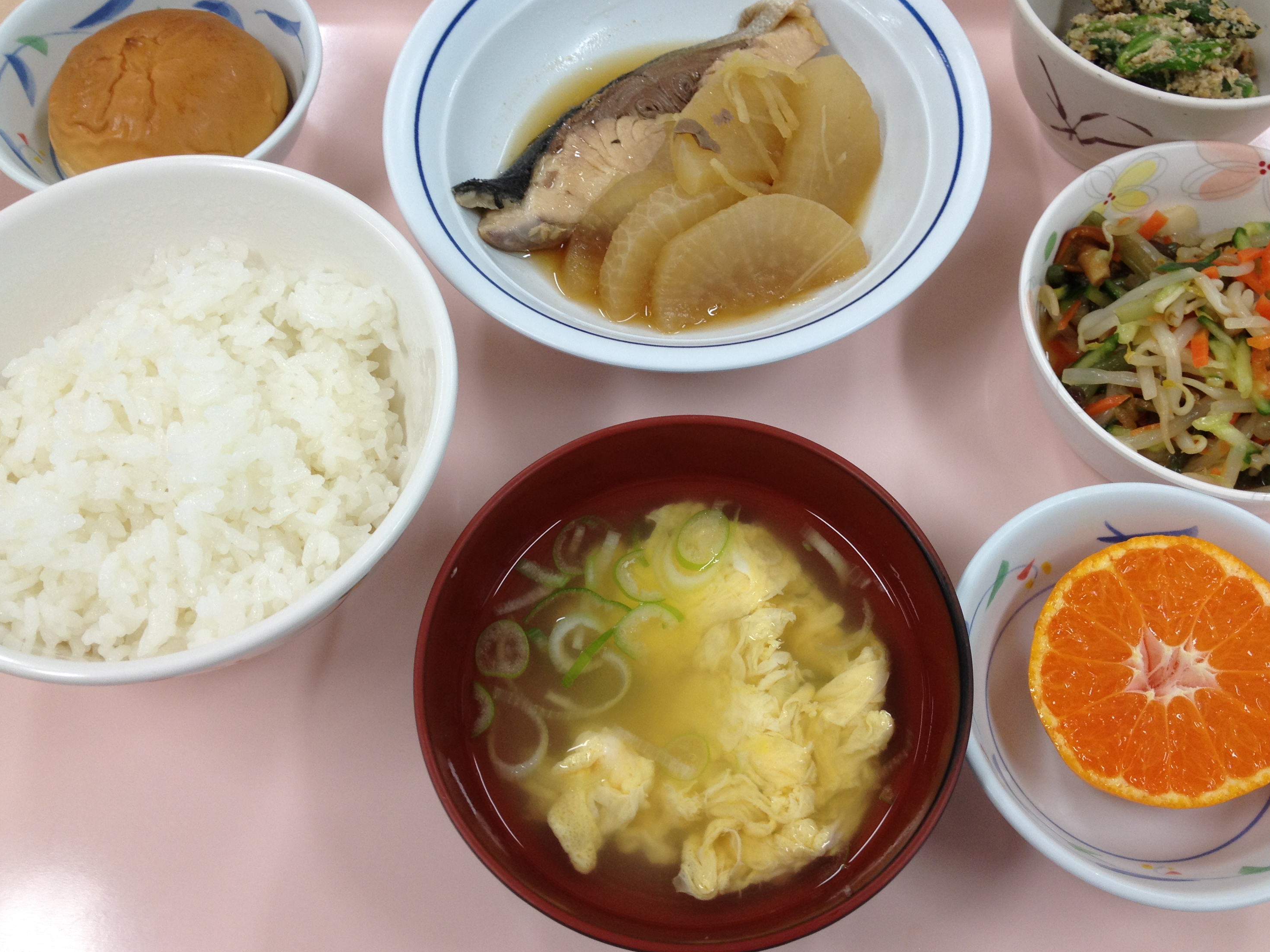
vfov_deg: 36.8
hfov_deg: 47.8
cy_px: 432
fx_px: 1431
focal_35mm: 39
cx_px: 693
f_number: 2.4
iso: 64
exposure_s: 1/40
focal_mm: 4.28
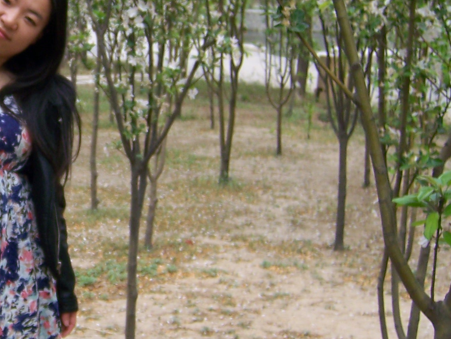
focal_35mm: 89
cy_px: 93
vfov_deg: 16.5
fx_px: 1160
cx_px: -18
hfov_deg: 21.1
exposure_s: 1/400
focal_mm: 6
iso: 80
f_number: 2.8
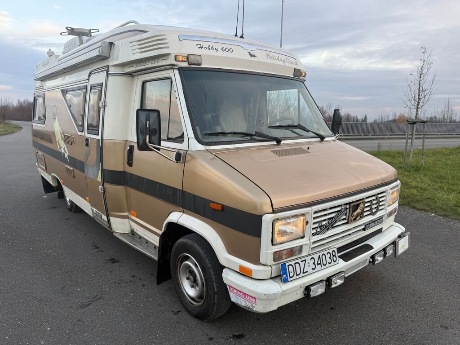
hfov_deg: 71.6
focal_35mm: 24
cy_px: 172
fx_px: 319
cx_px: 230
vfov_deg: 56.8
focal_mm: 6.76
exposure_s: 1/193
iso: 80
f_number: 1.78
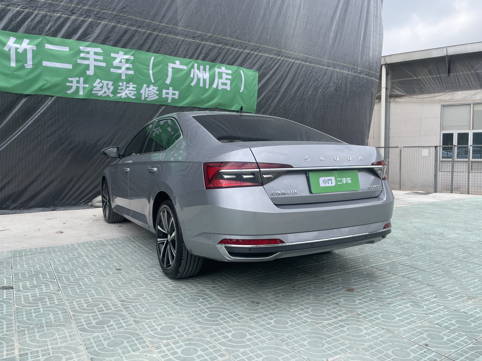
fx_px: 362
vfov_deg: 53.1
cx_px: 241
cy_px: 180
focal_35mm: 26
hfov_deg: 67.3
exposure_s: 1/1182
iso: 32
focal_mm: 4.2
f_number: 1.6
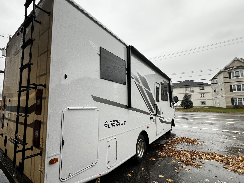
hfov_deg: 93.6
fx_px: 113
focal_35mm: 16
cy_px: 94
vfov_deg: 78.1
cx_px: 101
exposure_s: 1/99
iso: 125
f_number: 1.8
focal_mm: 1.57
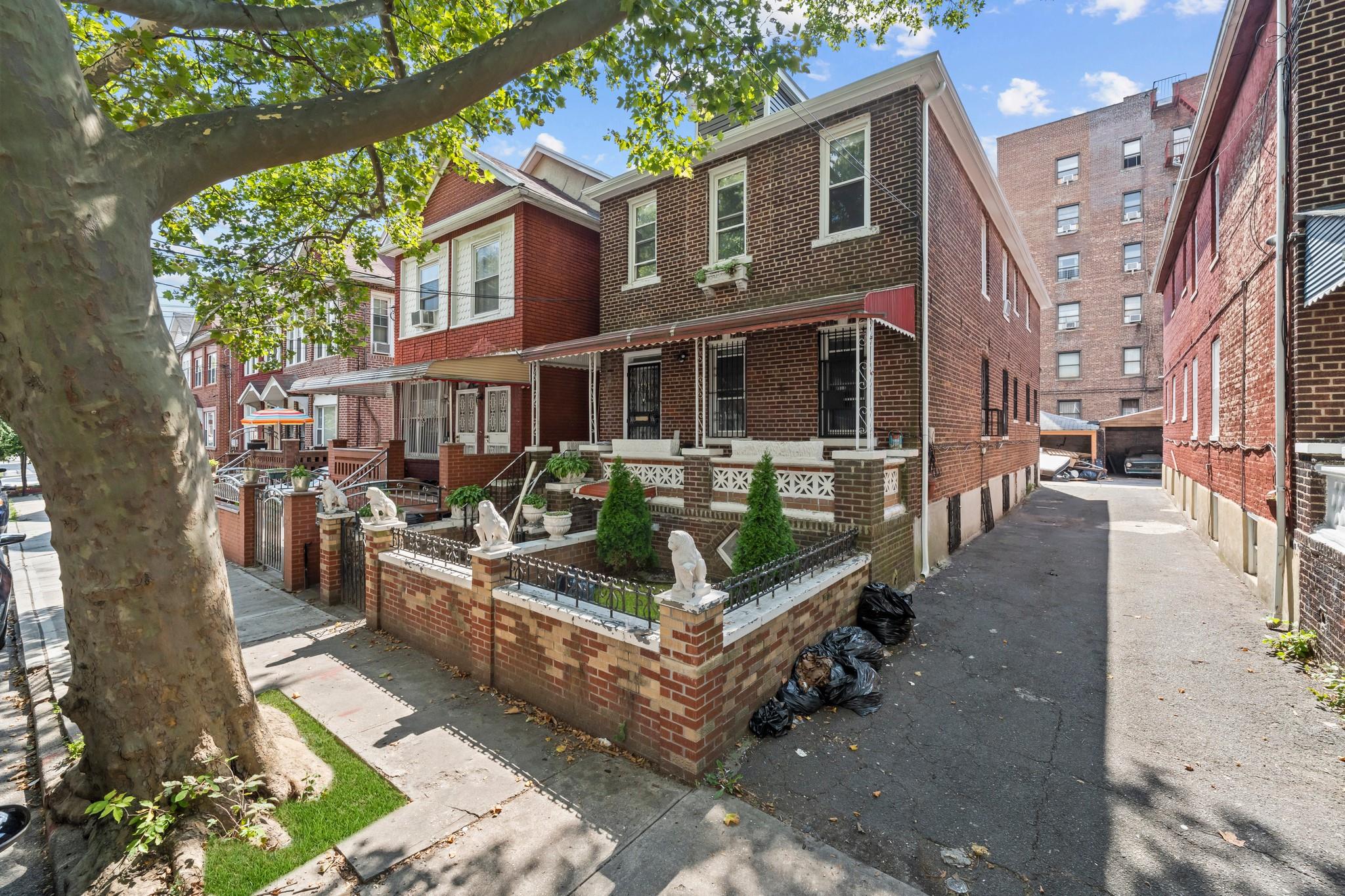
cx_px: 672
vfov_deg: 81.2
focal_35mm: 14
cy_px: 448
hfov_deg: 104.3
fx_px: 523
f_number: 10
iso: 1250
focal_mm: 14
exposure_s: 1/250
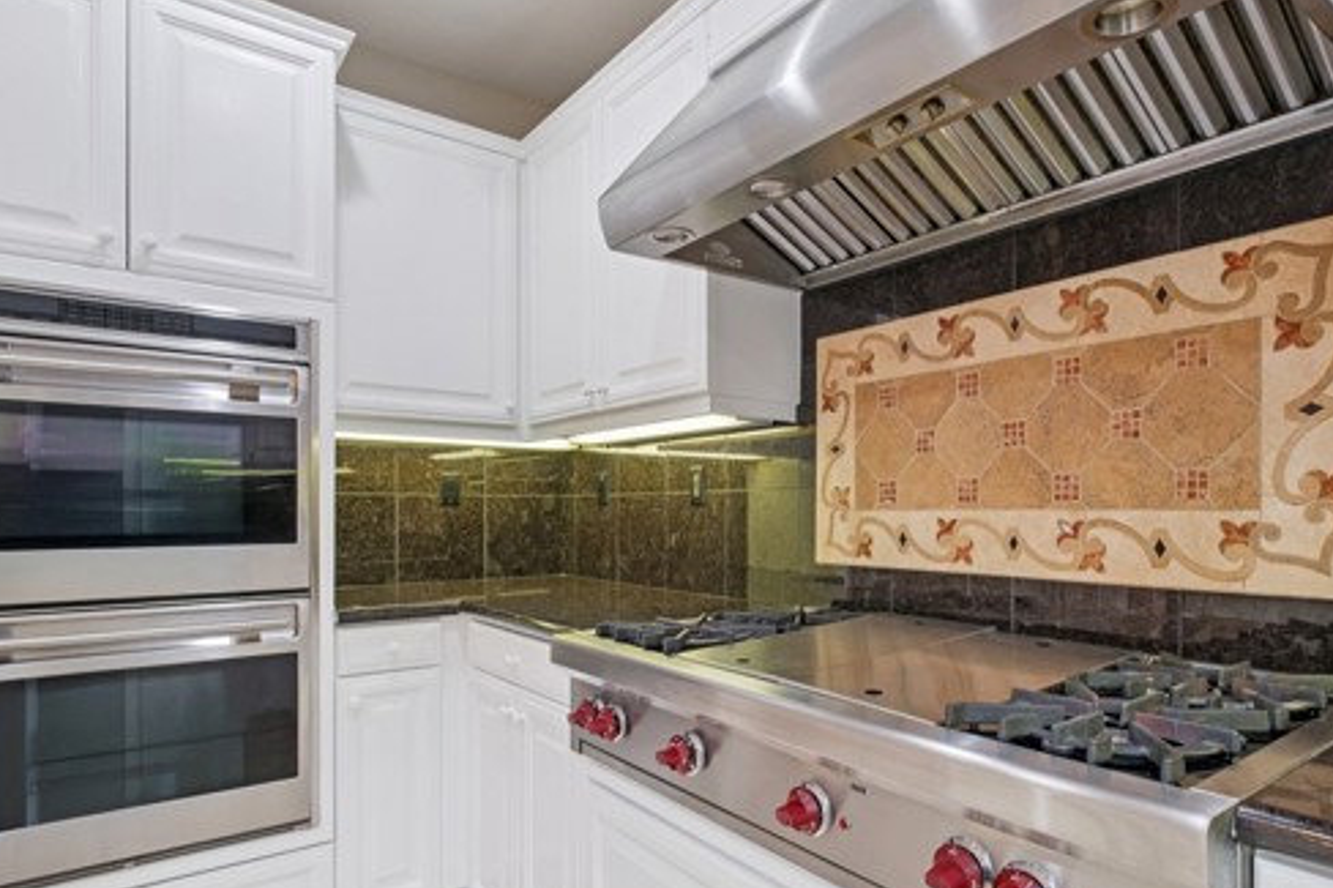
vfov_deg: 59.2
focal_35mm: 21
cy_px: 507
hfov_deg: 80.9
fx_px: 777
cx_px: 743
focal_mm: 10.8
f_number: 8
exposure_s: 1/7
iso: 500
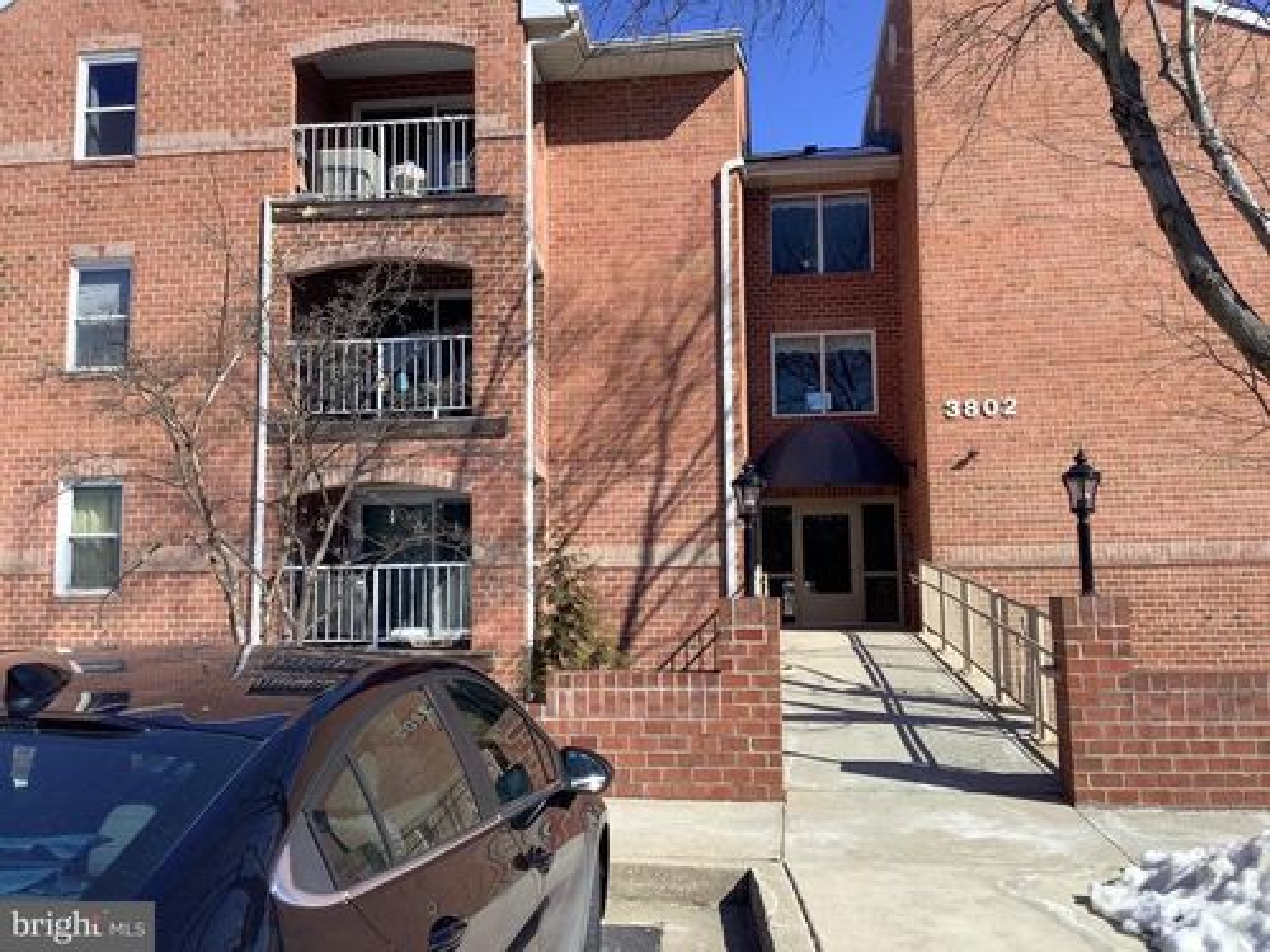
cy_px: 476
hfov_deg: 58.4
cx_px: 635
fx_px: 1137
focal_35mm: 31
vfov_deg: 45.4
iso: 25
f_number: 2.4
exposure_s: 1/1116
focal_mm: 3.3
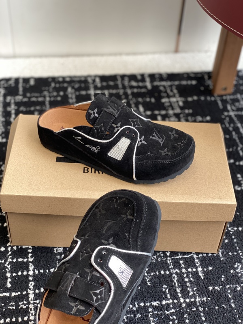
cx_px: 122
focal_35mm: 52
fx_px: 487
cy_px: 162
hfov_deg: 28.0
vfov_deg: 36.8
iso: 64
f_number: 2
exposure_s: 1/122
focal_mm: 6
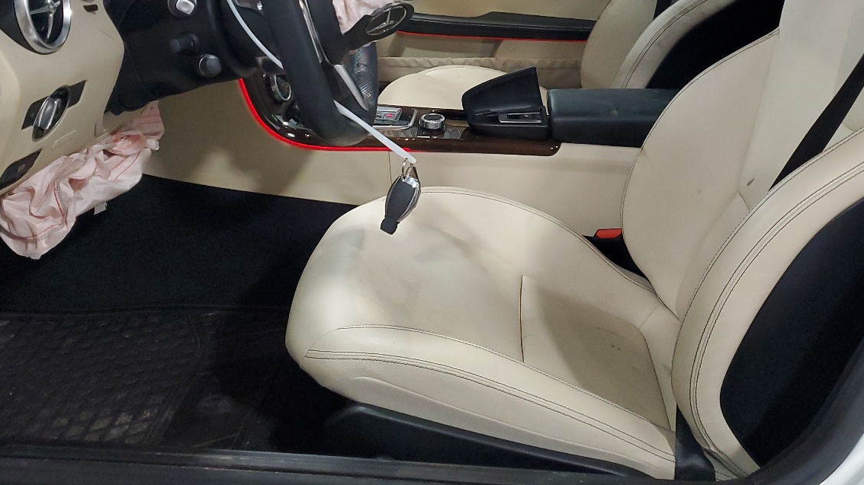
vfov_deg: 29.1
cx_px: 490
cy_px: 101
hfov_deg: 50.3
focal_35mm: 40
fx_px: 916
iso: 192
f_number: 1.5
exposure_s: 1/60.2
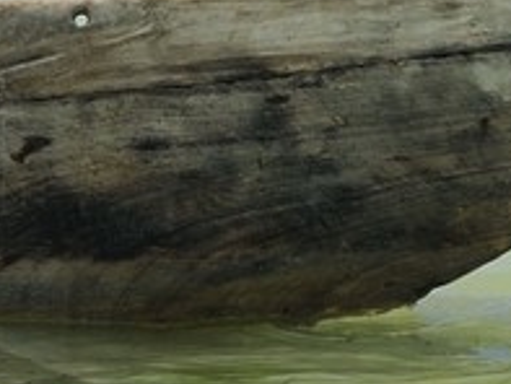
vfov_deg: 1.0
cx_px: 384
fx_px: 23013
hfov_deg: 1.3
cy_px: -527
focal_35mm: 1558
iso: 200
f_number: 10
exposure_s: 1/400
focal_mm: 200
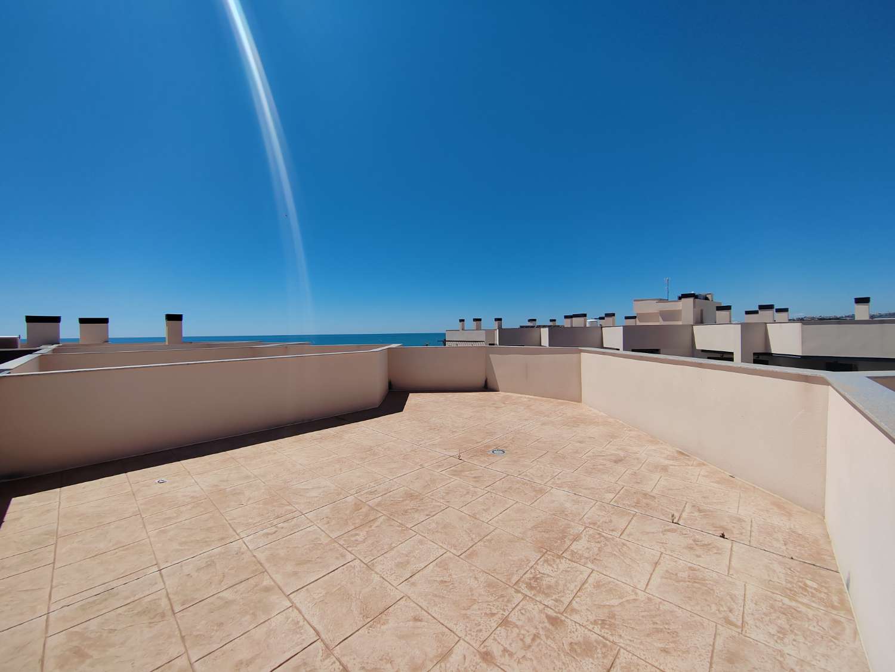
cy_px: 336
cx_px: 448
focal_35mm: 13
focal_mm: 2.16
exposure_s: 1/2500
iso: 100
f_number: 2.2
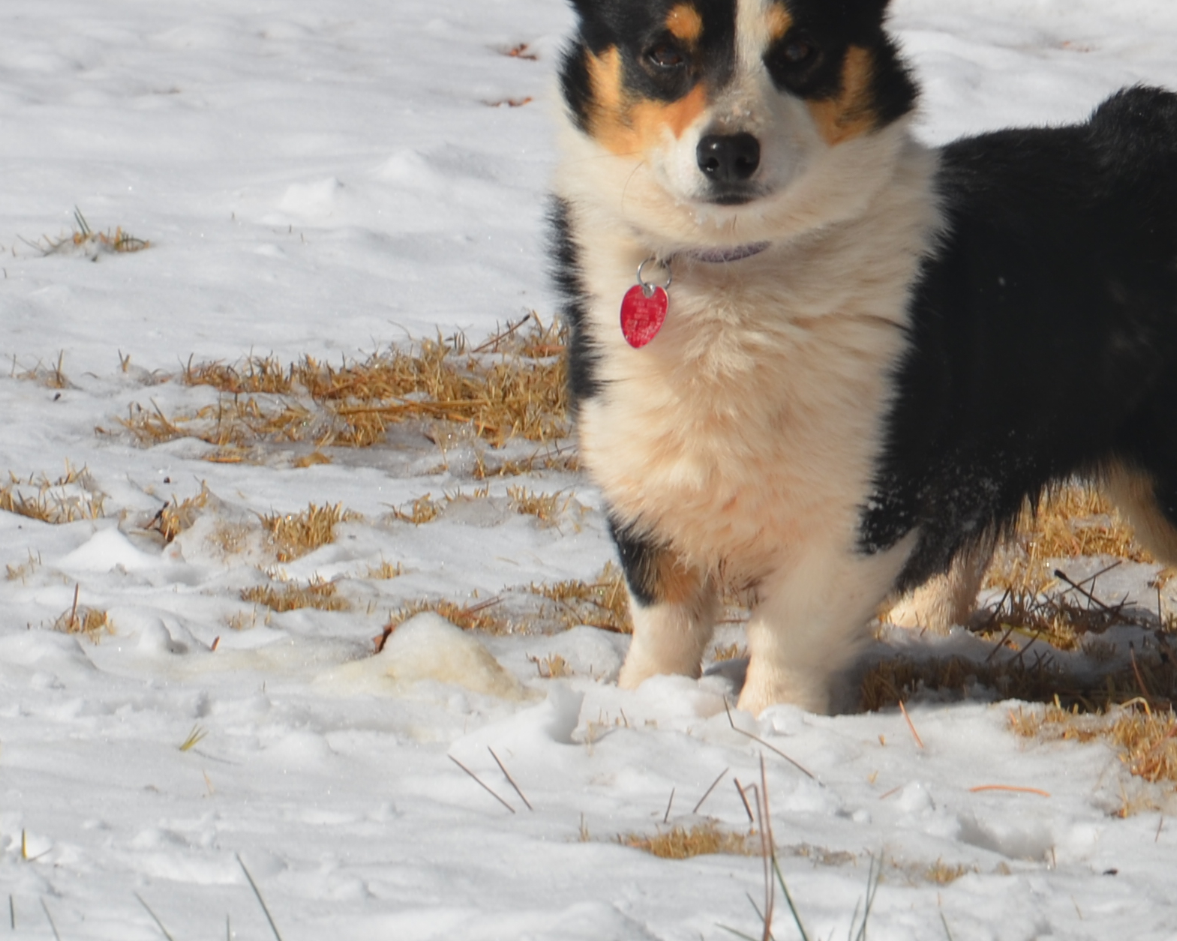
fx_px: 16144
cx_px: 1251
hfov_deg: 4.2
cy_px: 161
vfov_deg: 3.3
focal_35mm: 463
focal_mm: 105
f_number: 10
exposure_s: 1/400
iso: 100
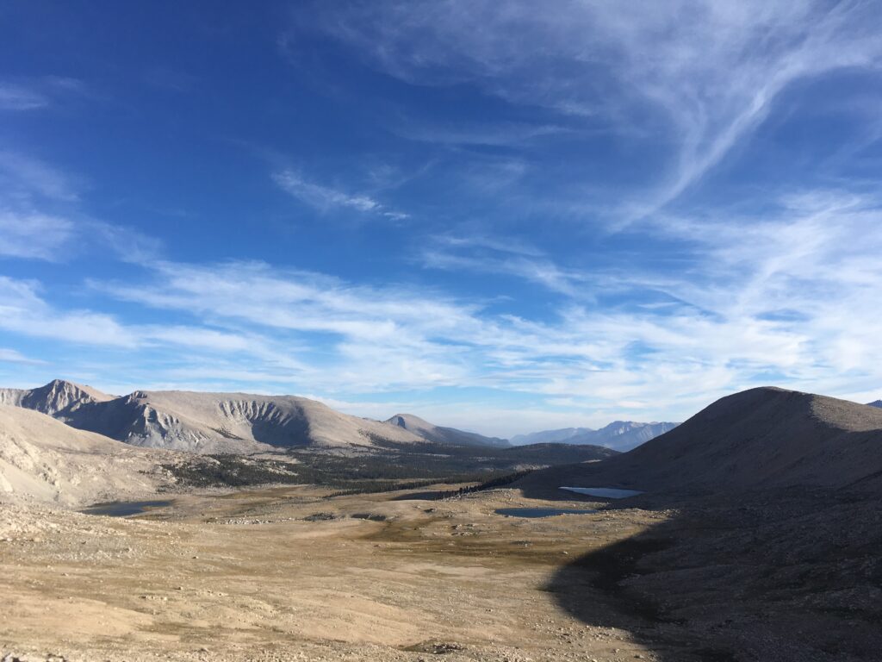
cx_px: 441
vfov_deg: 48.2
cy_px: 331
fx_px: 739
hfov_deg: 61.7
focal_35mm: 29
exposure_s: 1/1832
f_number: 2.2
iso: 25
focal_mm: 4.15
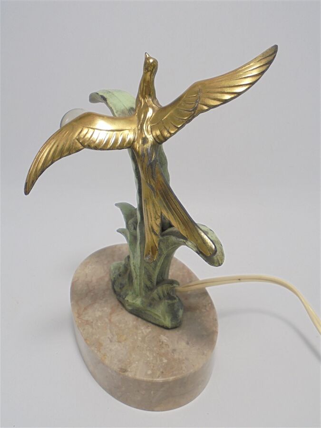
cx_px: 160
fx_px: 359
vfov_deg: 61.7
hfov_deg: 48.2
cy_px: 214
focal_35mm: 29
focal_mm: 5.3
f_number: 3.7
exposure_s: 1/80
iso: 100
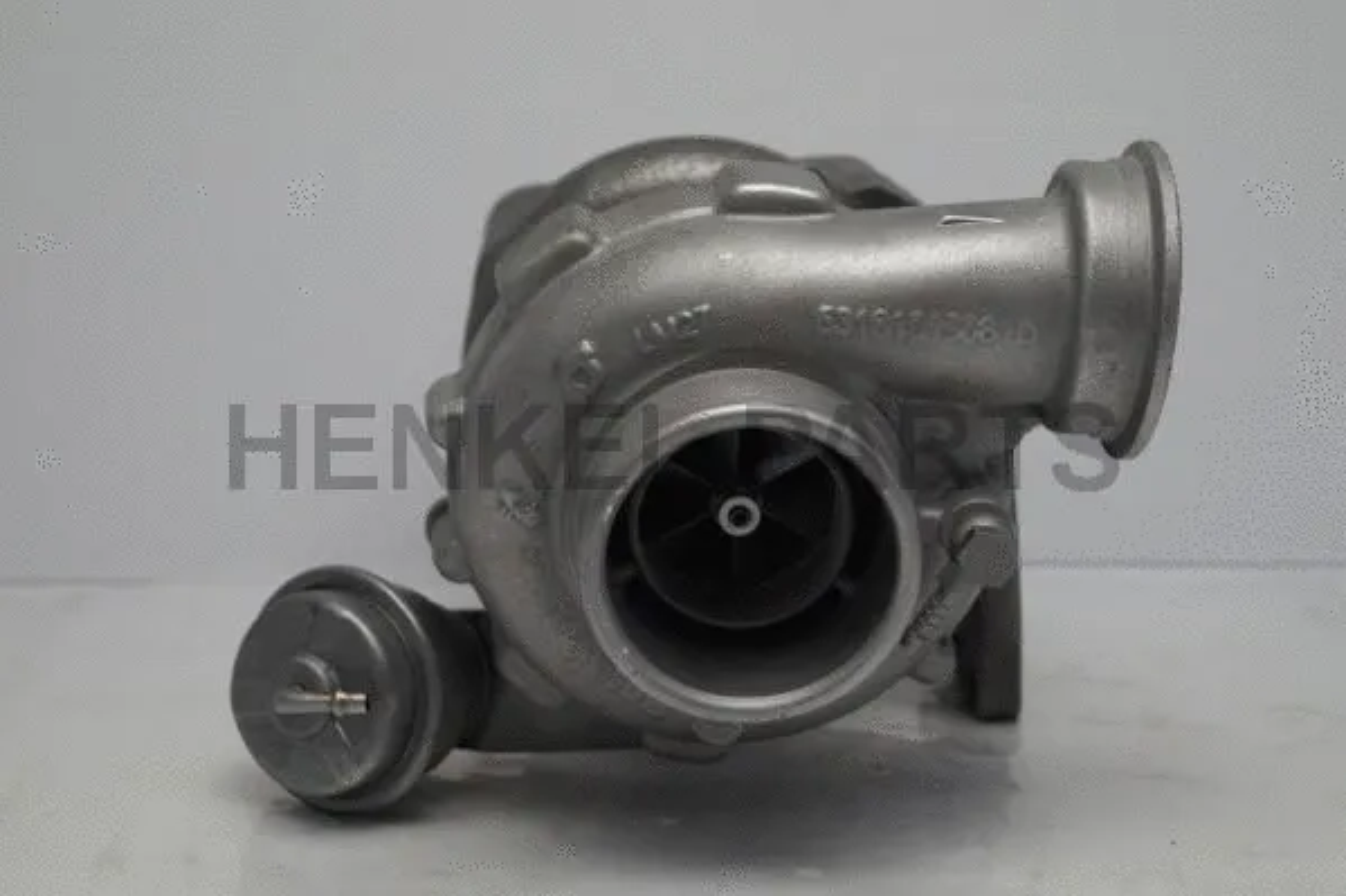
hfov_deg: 27.0
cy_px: 448
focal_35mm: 75
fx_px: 2803
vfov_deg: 18.2
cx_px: 673
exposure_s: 1/160
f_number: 5.6
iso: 1250
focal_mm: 50
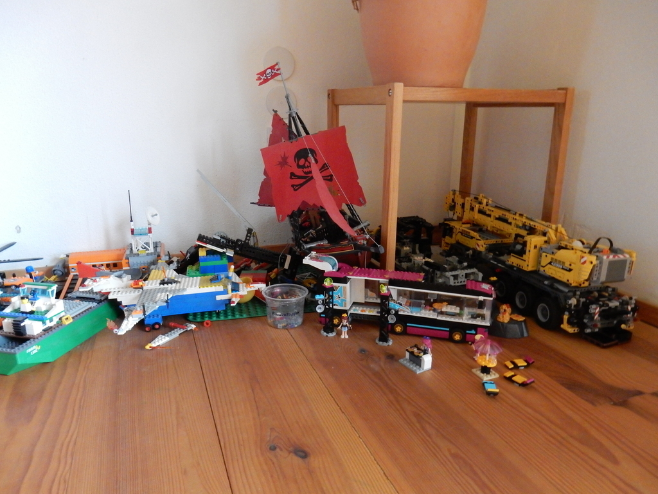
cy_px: 247
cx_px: 329
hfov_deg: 69.4
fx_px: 475
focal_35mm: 25
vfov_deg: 54.9
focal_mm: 4.5
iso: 800
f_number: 3.7
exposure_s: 1/20
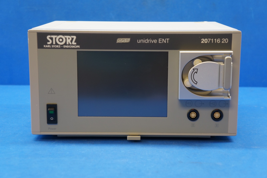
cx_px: 134
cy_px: 89
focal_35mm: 68
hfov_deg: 29.9
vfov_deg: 20.1
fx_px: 500
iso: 400
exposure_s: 1/50
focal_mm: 45
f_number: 5
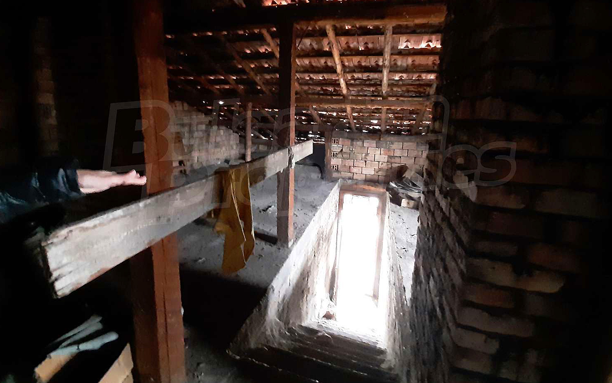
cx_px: 309
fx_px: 234
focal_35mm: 14
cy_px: 157
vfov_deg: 77.9
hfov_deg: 105.3
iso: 1600
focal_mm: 1.42
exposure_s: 1/10
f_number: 2.2
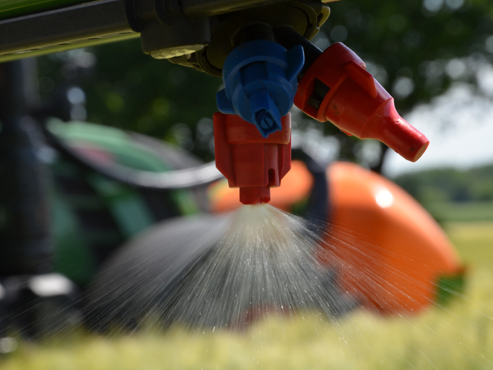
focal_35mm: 139
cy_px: 185
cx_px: 265
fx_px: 1973
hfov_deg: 14.2
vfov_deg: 10.7
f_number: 10
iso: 400
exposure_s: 1/400
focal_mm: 85
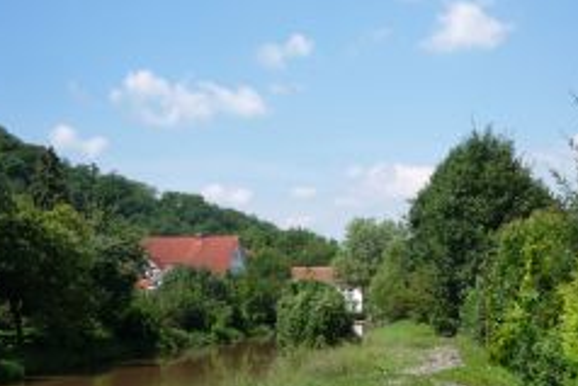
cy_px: 299
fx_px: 1076
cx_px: 355
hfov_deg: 30.0
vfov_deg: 20.2
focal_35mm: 67
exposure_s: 1/400
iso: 100
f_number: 5
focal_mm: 5.2
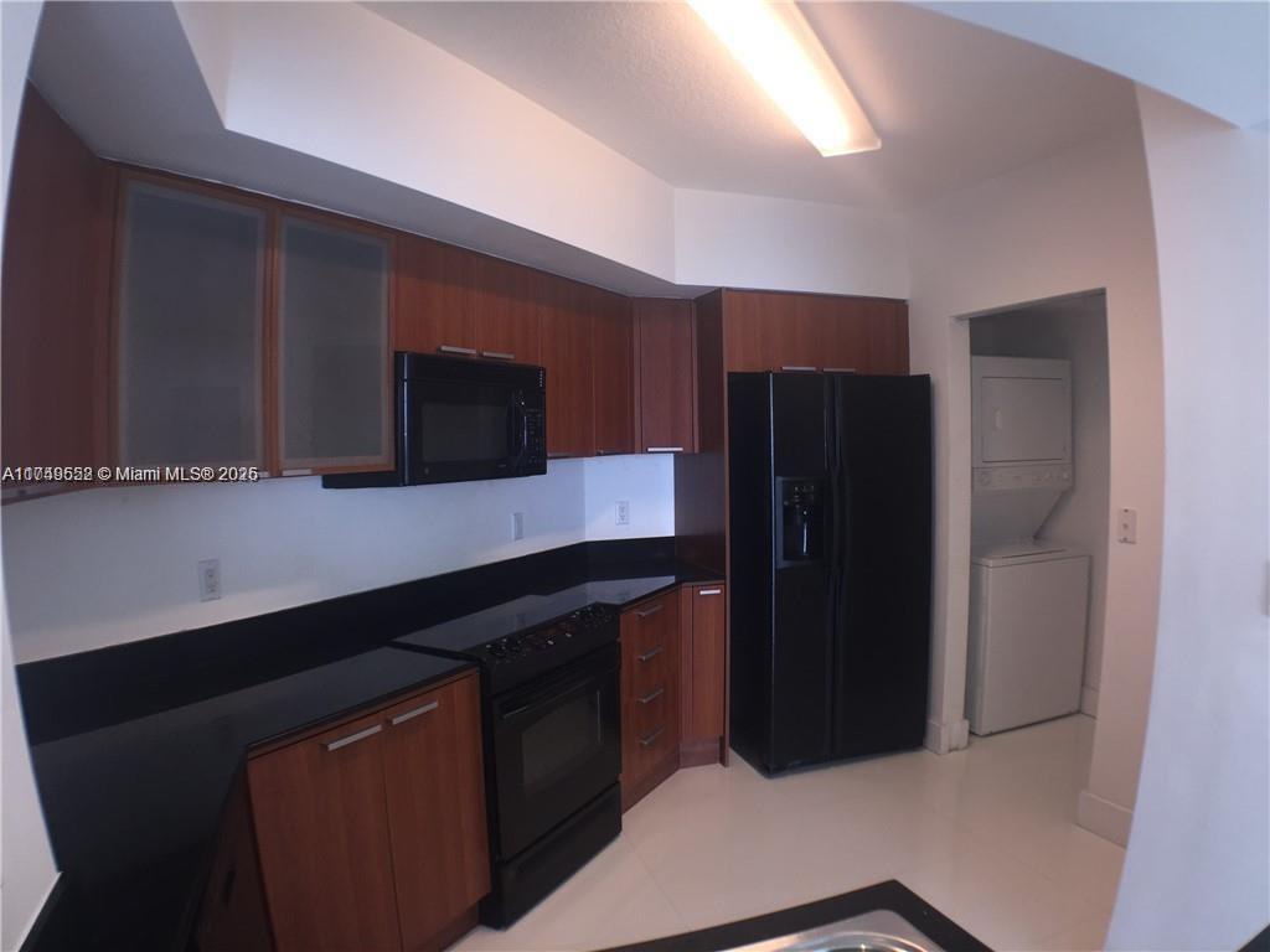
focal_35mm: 29
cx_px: 635
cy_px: 476
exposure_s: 1/30
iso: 32
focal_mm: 4.15
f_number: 2.2
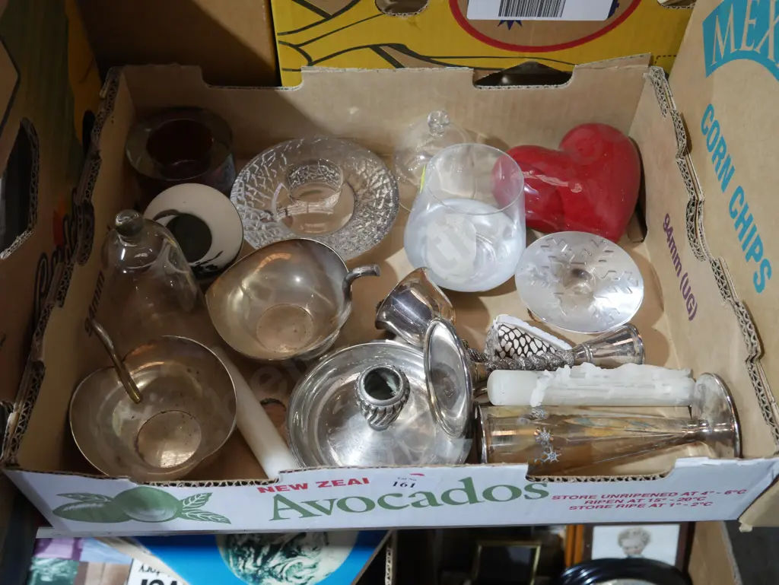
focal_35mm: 36
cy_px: 292
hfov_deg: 51.3
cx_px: 390
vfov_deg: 39.7
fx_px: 811
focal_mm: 18
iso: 1250
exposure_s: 1/60
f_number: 4.5
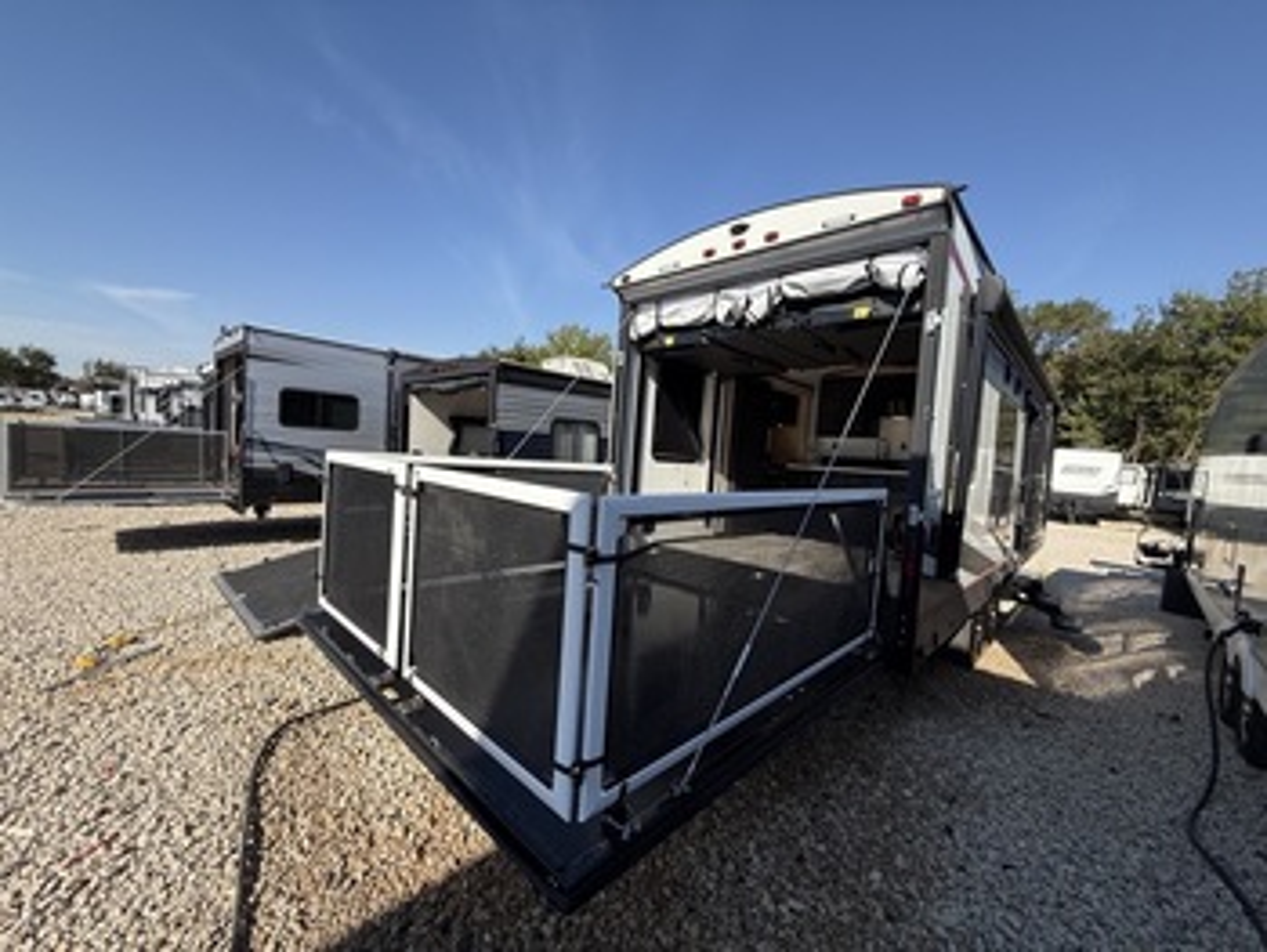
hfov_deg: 102.0
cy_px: 476
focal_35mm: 14
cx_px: 634
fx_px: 513
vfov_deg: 85.7
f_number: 2.2
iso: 80
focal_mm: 2.22
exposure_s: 1/1795
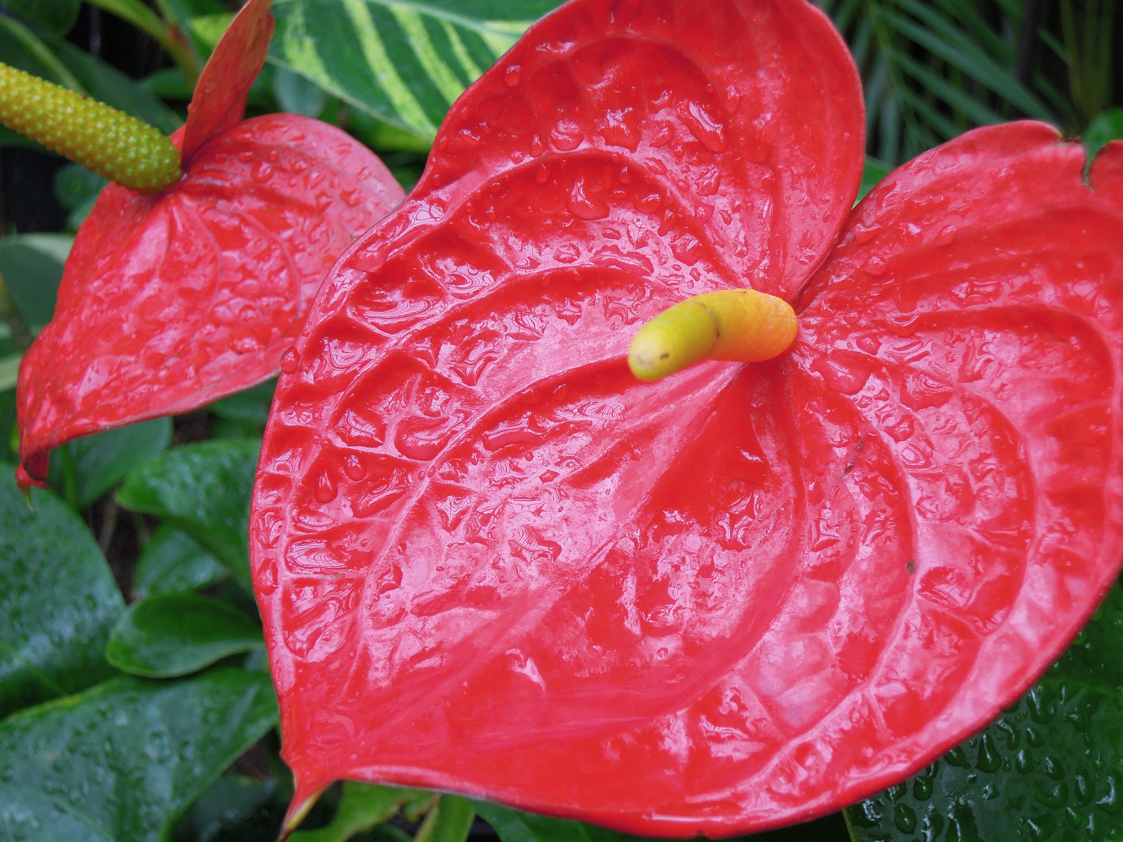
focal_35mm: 62
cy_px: 421
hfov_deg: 31.2
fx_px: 2011
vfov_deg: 23.7
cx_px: 562
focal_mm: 11.1
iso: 250
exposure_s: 1/100
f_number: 4.2
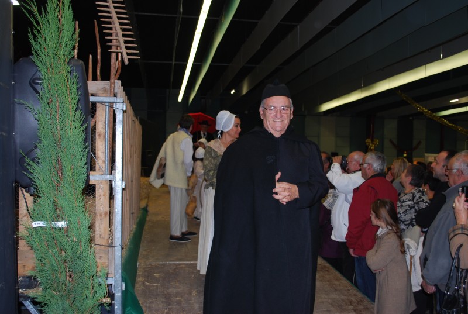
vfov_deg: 37.0
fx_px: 469
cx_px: 234
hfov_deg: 53.0
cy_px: 157
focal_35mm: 36
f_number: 4.2
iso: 200
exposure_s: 1/60
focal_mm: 24
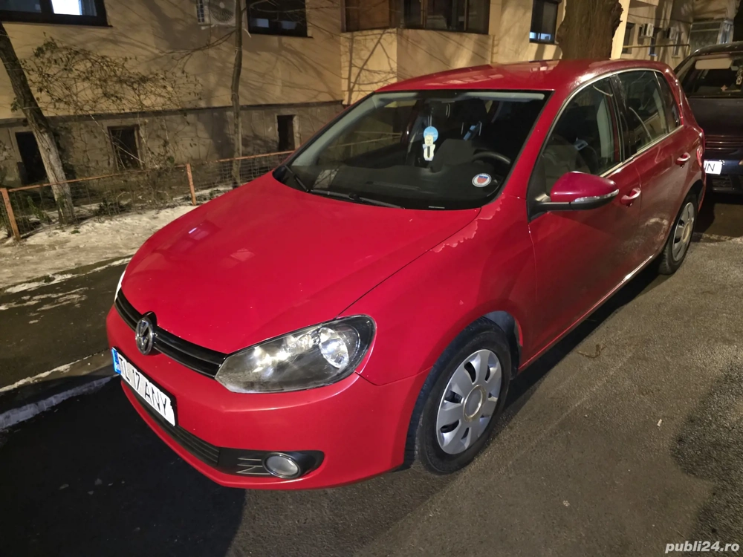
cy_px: 278
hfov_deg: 73.9
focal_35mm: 23
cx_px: 372
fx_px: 494
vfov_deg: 58.9
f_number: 1.7
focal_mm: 6.3
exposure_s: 1/8
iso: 2000
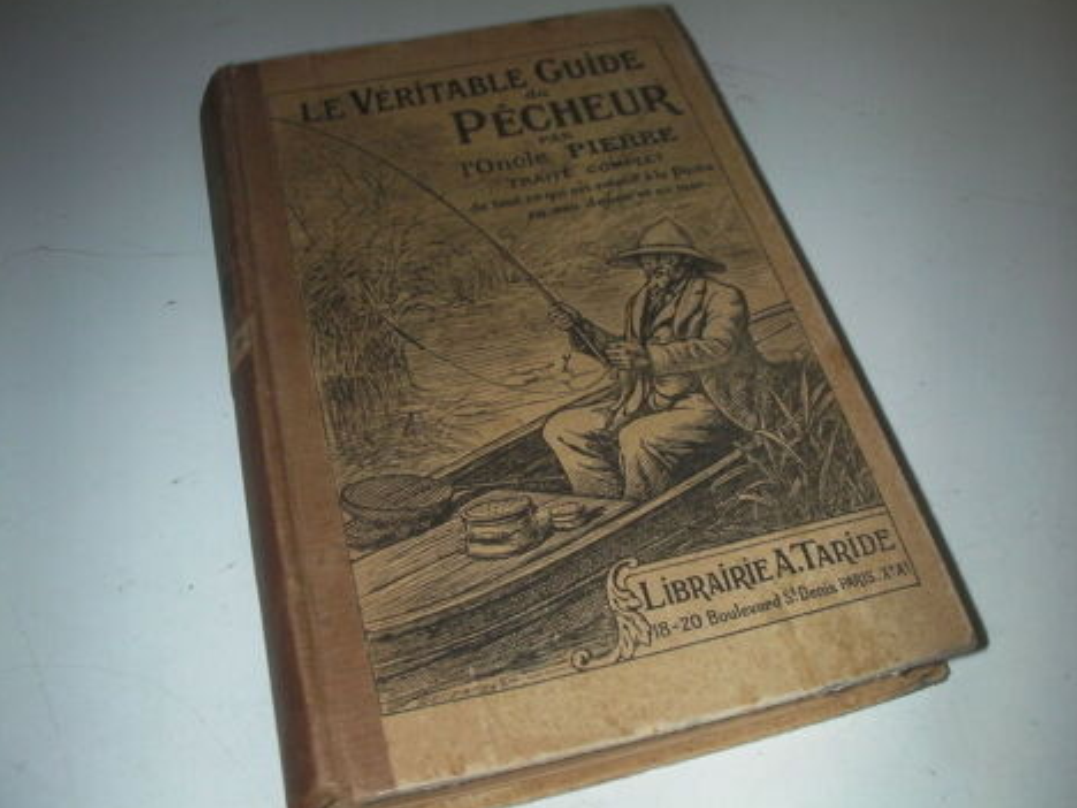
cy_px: 401
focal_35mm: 39
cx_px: 545
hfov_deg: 47.9
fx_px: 1213
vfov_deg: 36.8
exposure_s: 1/30
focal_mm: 6.3
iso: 200
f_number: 5.6
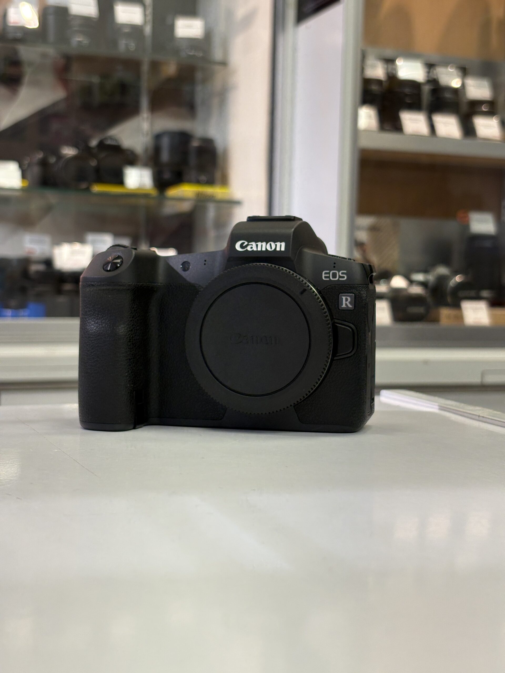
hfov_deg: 28.0
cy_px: 336
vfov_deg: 36.8
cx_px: 252
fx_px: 1011
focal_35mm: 52
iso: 40
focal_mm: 5.96
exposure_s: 1/50
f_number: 1.6
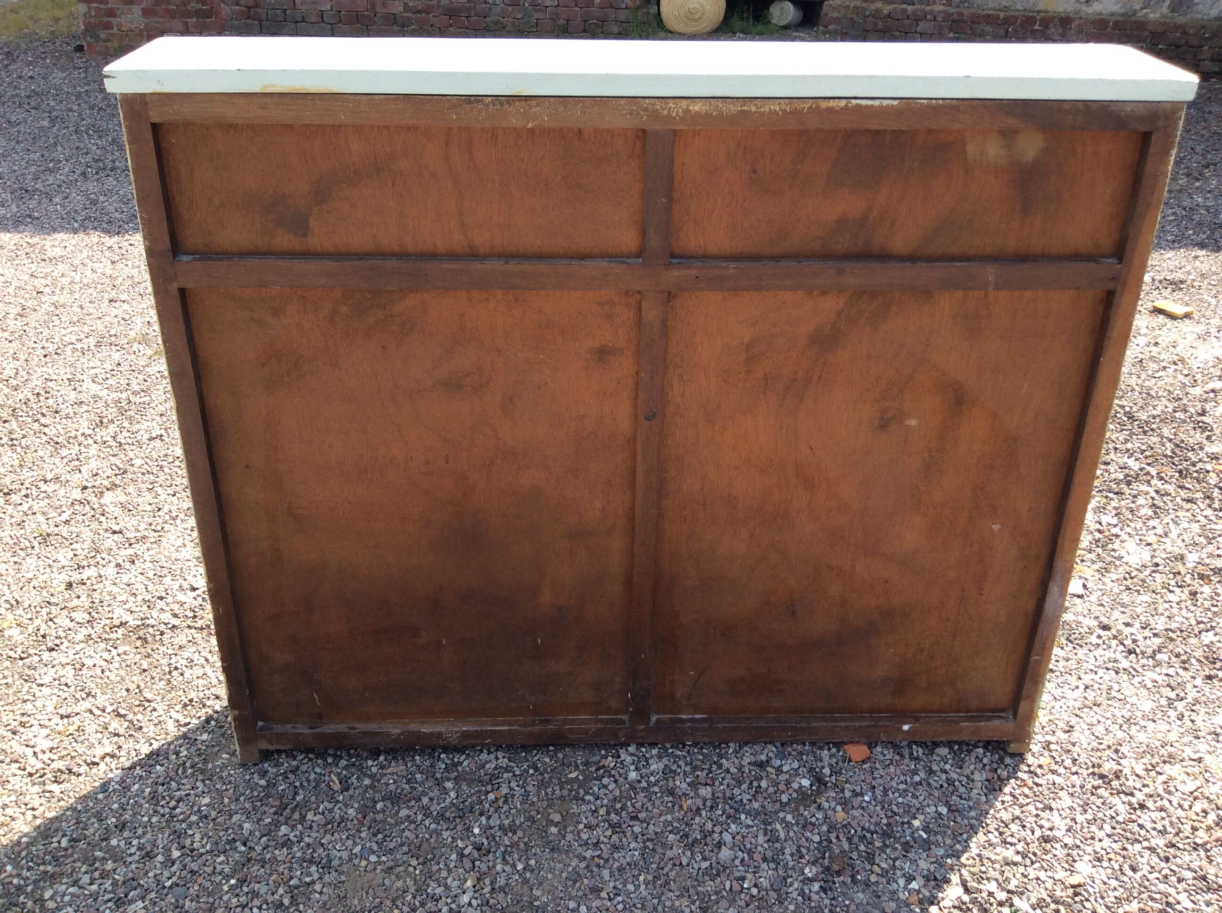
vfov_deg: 44.1
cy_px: 456
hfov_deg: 56.9
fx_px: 1128
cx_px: 611
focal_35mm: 32
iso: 32
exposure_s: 1/436
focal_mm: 3.3
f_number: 2.4
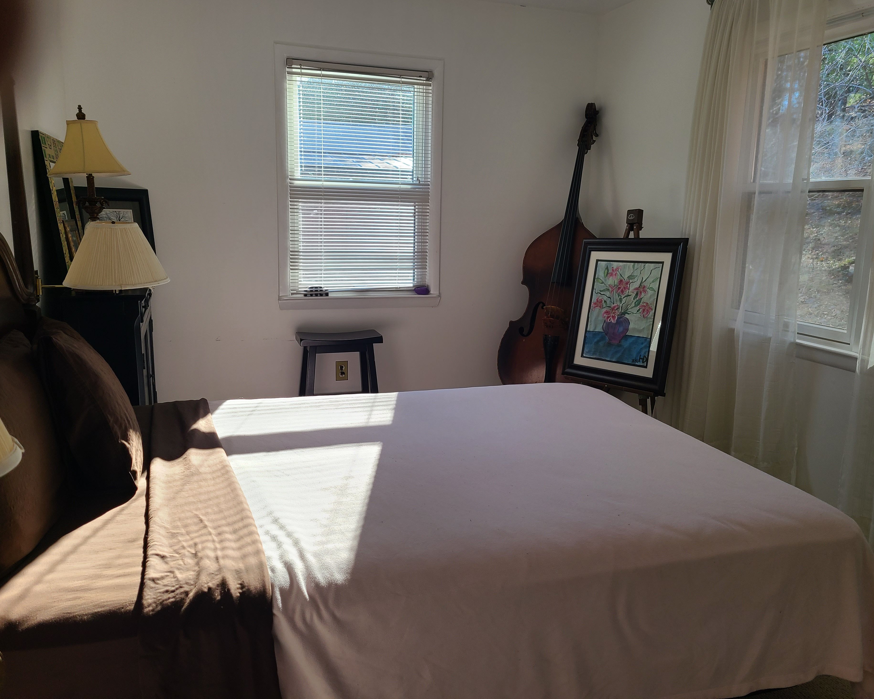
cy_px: 338
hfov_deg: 62.2
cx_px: 443
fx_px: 724
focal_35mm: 28
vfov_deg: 51.5
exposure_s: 1/163
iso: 40
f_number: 1.8
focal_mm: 5.4
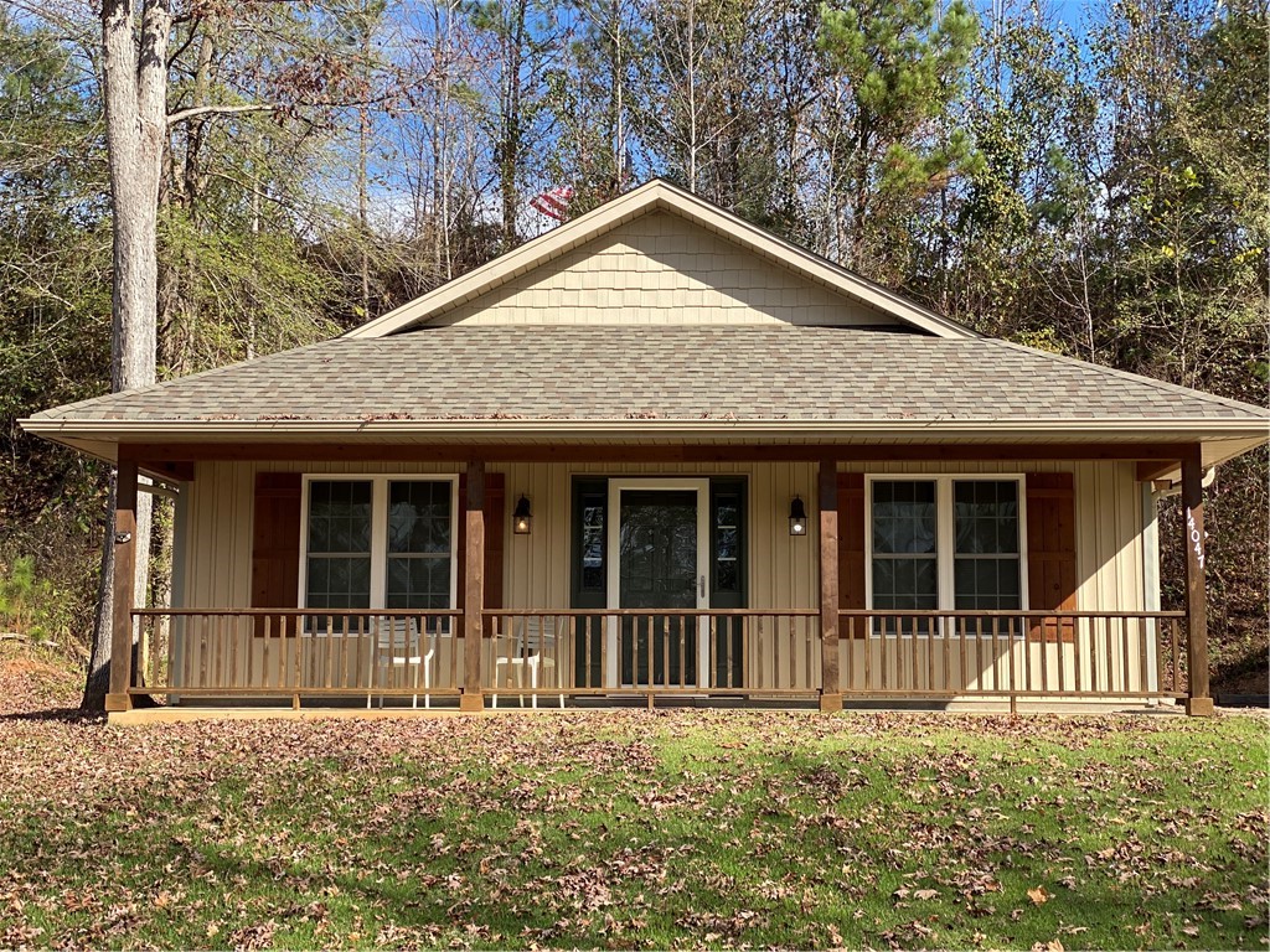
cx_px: 635
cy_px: 476
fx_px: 1908
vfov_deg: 28.0
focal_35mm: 52
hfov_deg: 36.8
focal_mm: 6
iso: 20
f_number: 2
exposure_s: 1/888
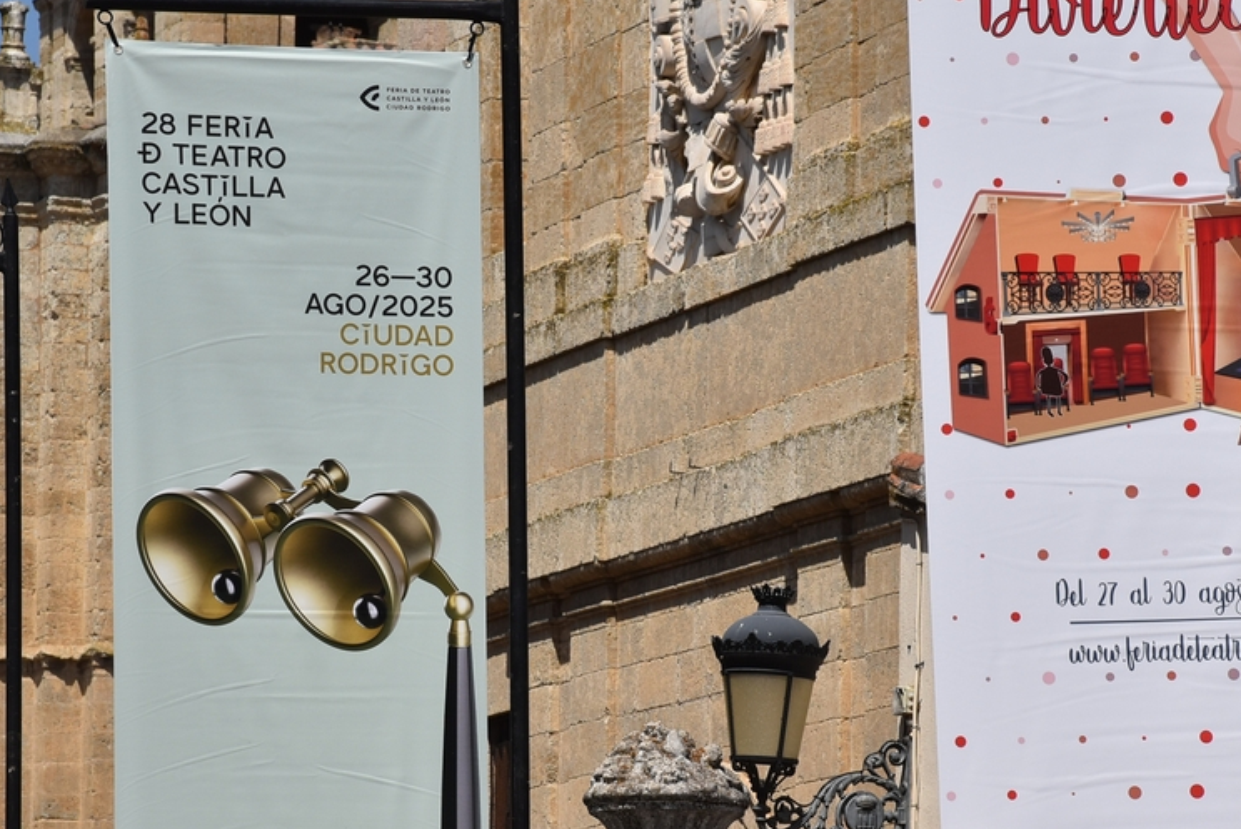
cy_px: 530
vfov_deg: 5.7
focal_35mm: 242
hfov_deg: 8.5
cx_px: 550
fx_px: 8347
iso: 200
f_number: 11
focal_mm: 100
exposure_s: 1/500
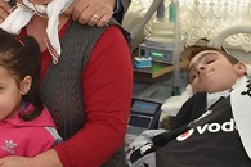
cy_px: -29
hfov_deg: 19.2
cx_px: 70
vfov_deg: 12.6
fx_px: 739
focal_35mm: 106
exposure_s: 1/60
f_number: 4
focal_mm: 24
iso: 1100
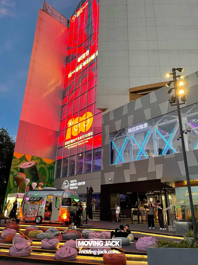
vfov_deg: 67.3
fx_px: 198
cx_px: 99
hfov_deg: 53.1
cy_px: 132
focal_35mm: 26
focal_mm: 5.1
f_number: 1.6
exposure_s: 1/84
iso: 125
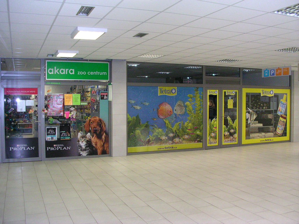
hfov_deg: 50.1
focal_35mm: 37
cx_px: 150
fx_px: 320
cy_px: 112
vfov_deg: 38.7
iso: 399
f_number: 2.7
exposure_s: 1/60
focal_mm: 5.6
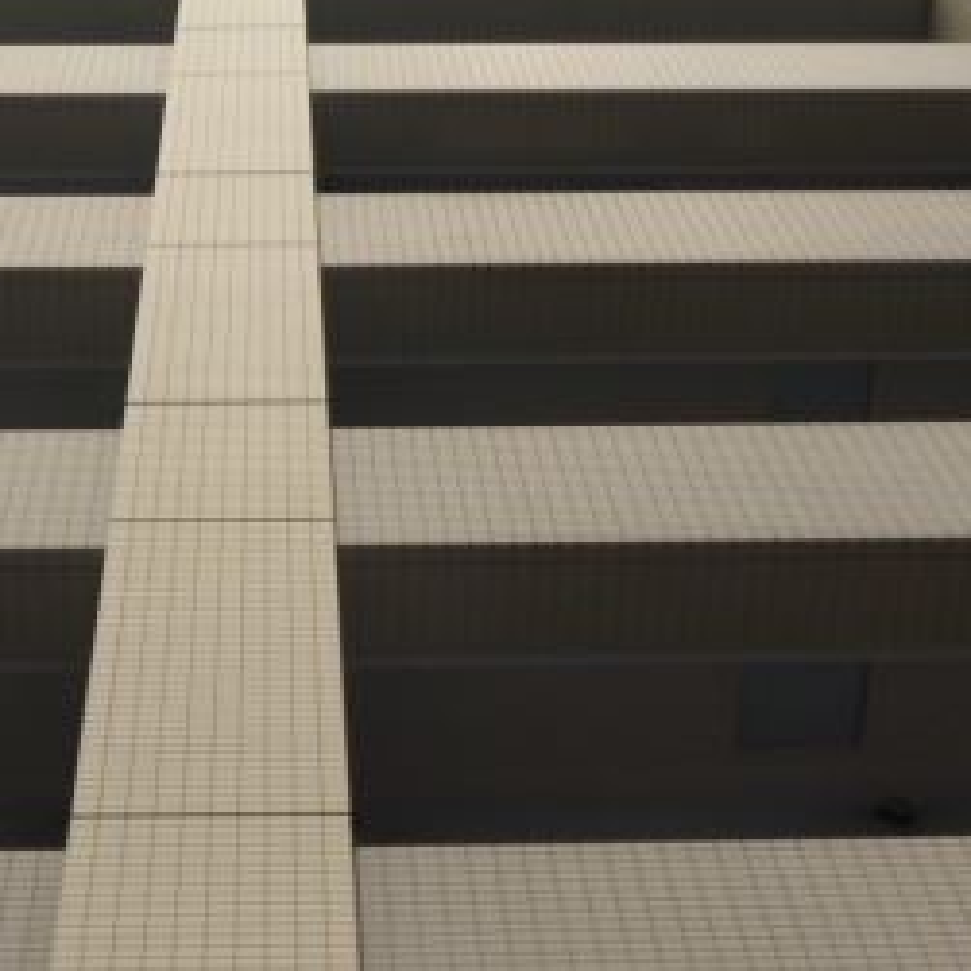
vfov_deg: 26.5
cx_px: 309
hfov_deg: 27.1
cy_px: 116
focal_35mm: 63
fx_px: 1999
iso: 200
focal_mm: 5
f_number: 9
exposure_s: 1/250
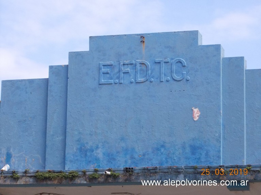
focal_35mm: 140
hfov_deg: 14.1
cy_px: 98
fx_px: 1055
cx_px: 130
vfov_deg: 10.6
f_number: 6.8
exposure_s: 1/320
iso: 200
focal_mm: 20
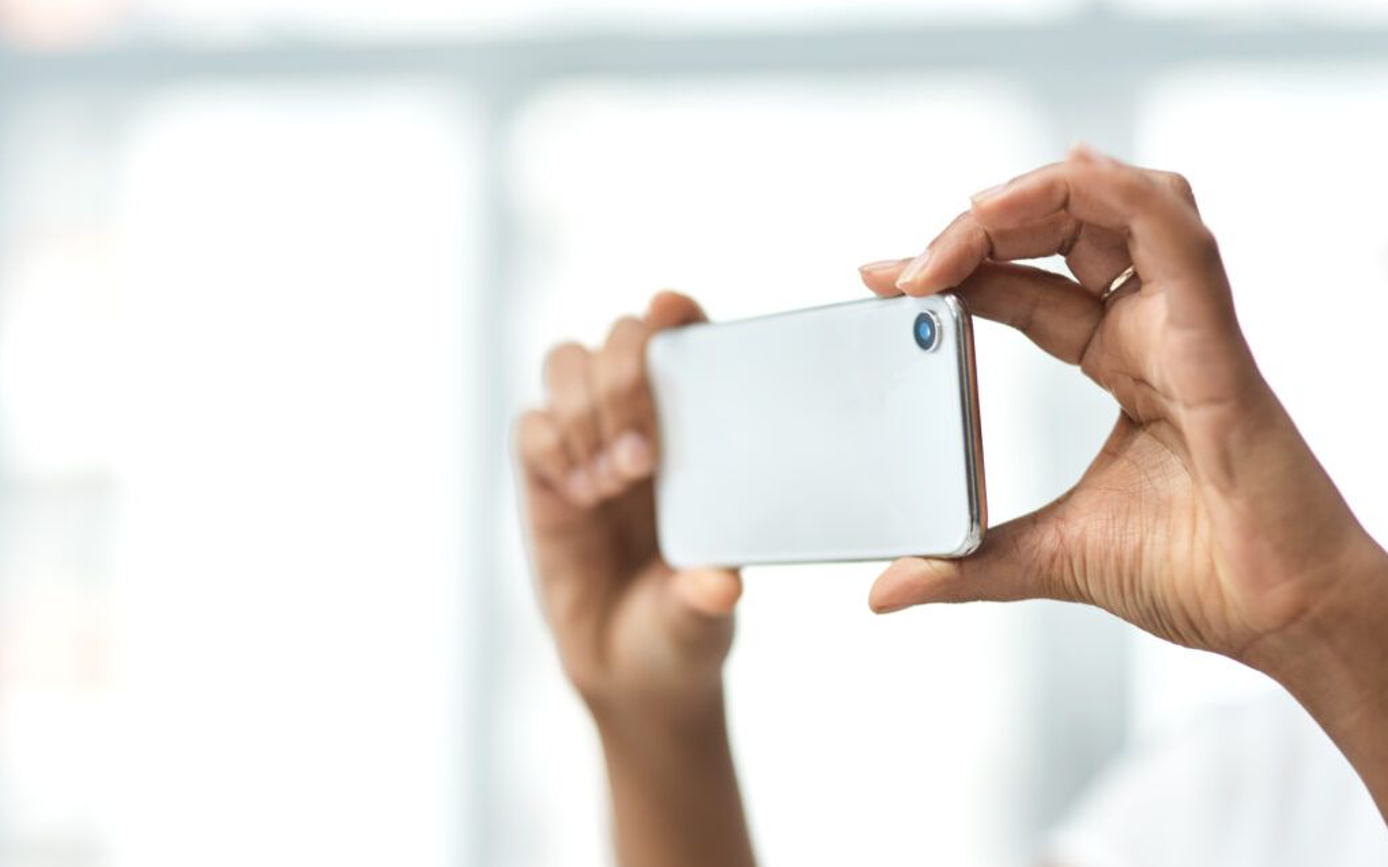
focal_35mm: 87
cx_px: 694
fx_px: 3290
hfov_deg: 23.8
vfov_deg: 15.0
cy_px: 459
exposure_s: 1/125
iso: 200
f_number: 2
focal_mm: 85
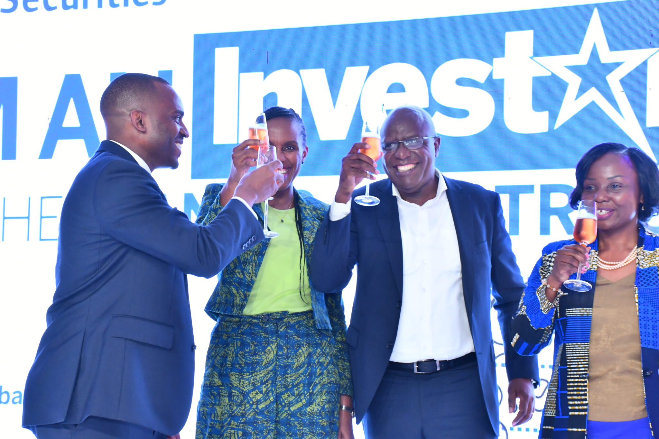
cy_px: 220
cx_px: 330
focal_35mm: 78
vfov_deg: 17.5
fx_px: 1428
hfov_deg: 26.0
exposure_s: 1/160
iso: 2000
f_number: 10
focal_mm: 52
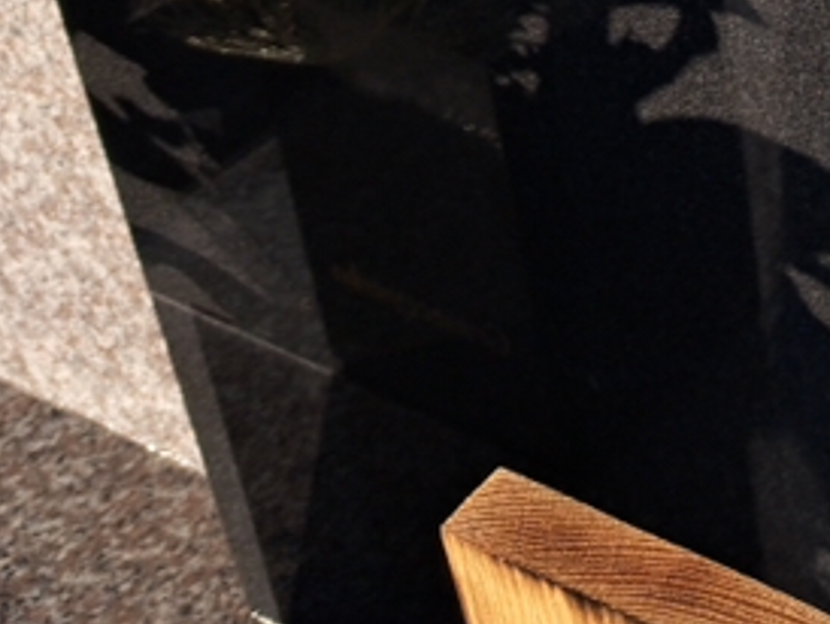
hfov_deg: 20.3
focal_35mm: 84
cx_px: 1203
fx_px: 2016
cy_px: -315
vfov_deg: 16.1
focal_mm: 5.23
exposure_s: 1/729
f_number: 1.8
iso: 50
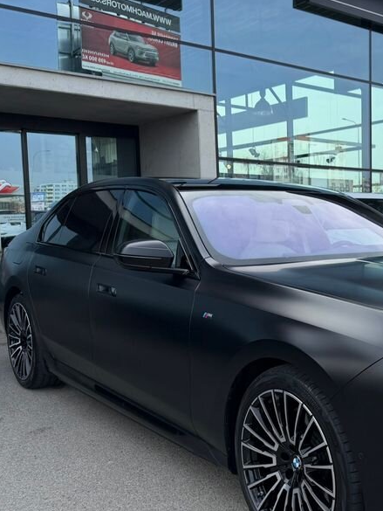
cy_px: 276
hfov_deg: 32.6
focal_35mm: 42
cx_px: 347
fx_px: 619
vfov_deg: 44.7
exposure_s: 1/3145
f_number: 1.78
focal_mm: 6.76
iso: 80
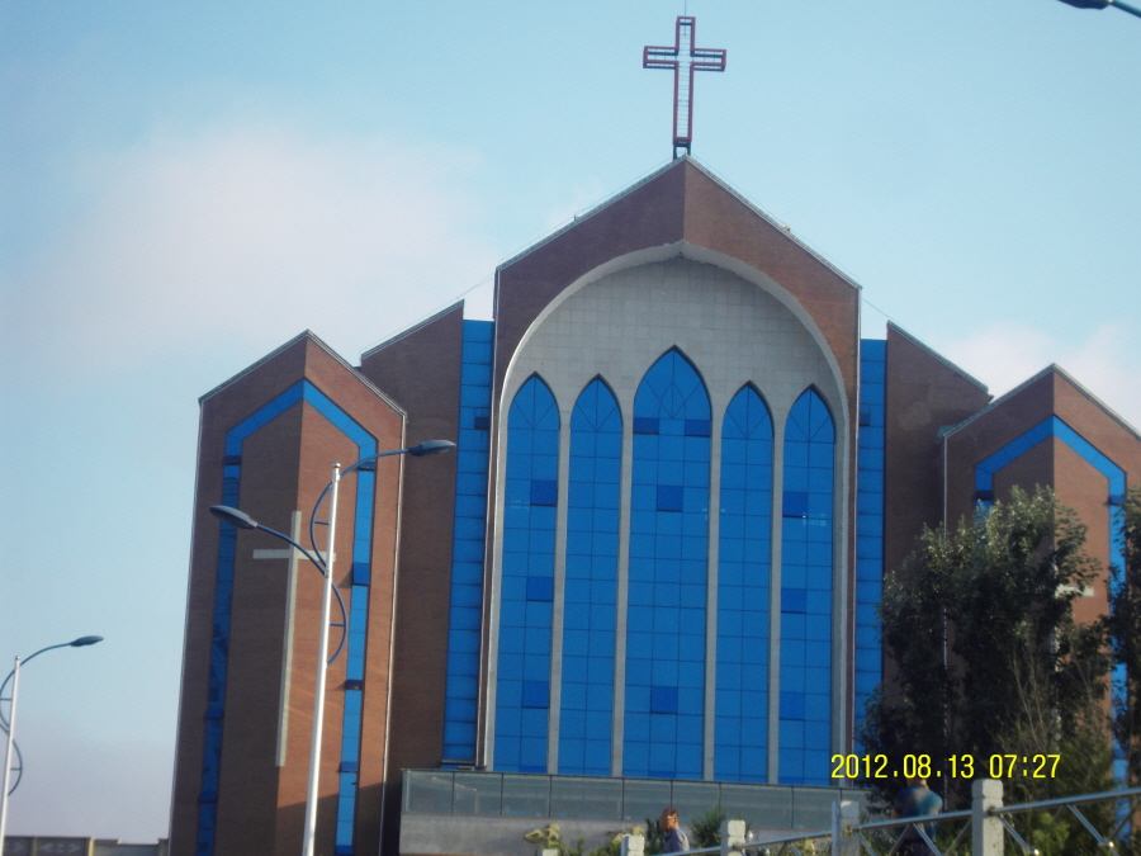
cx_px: 570
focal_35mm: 87
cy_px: 428
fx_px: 2868
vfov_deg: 17.0
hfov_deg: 22.5
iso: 80
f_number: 5.9
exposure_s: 1/200
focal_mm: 15.5
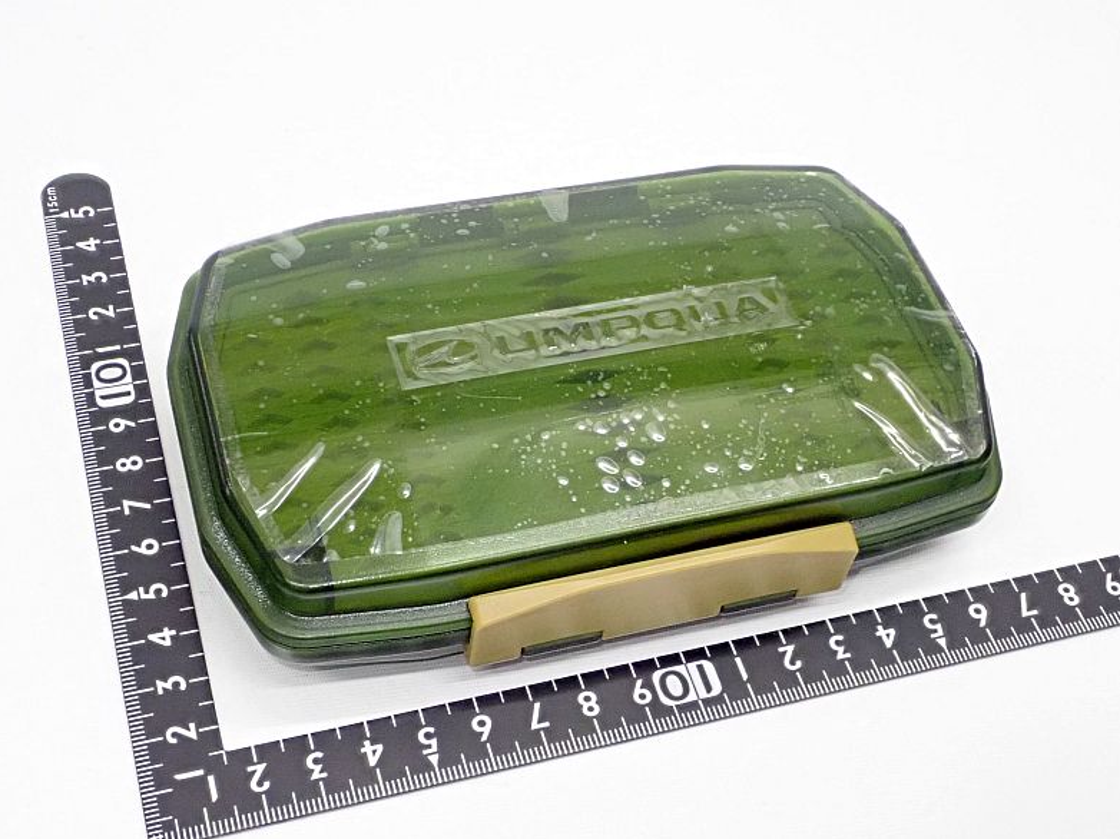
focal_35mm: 44
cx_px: 557
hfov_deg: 43.0
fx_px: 1423
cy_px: 428
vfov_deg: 32.9
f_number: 4
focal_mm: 7.86
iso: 1600
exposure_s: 1/40
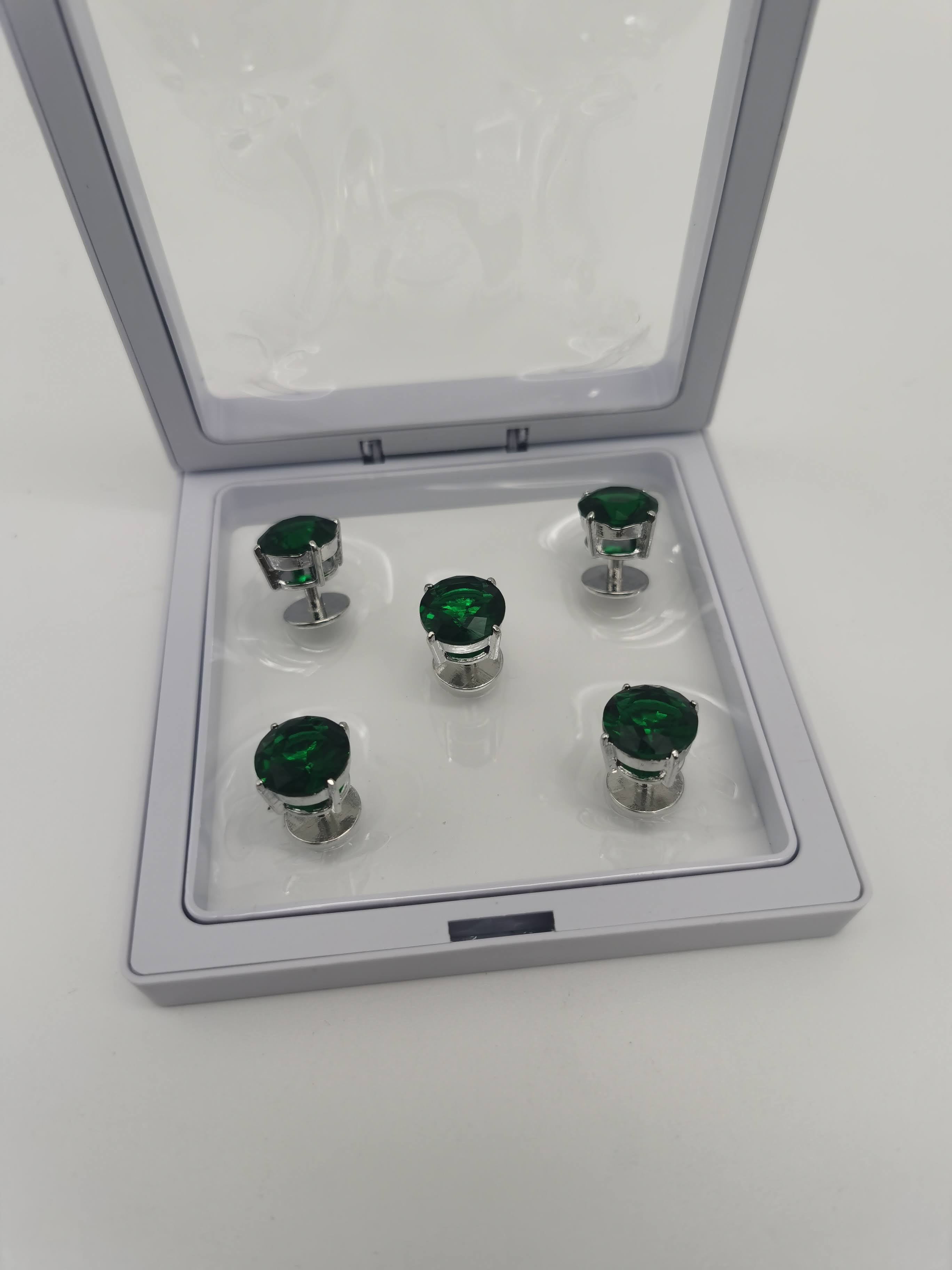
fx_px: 990
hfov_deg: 51.4
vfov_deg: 65.3
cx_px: 476
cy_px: 635
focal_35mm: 27
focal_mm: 5.56
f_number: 1.6
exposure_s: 1/102
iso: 50
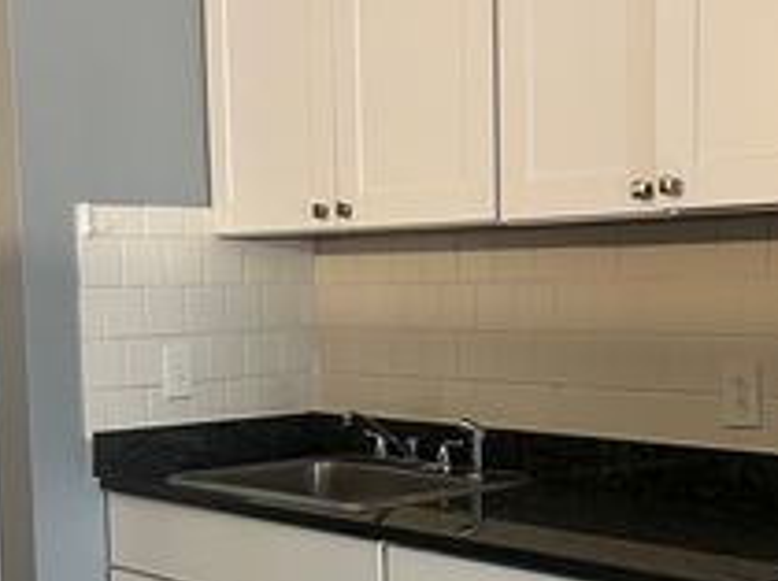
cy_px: 446
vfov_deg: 23.3
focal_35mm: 62
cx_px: 396
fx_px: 1392
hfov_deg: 31.2
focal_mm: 5.7
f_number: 1.5
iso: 80
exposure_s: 1/60
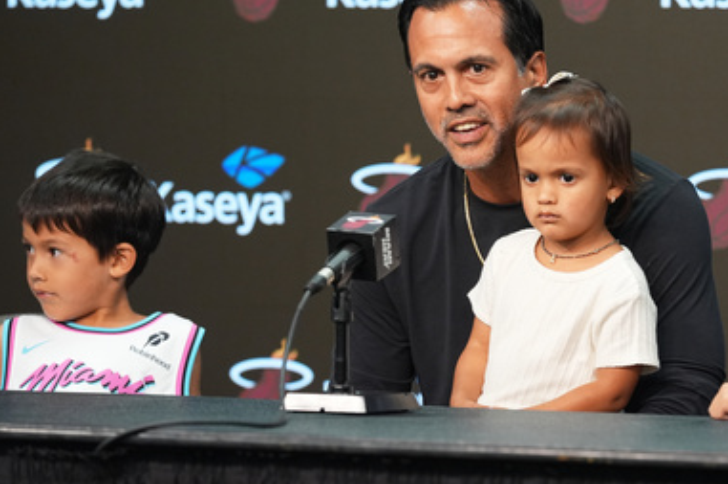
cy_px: 219
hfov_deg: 7.8
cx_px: 462
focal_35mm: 265
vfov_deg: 5.2
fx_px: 5352
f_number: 4.5
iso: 2500
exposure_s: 1/160
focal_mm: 197
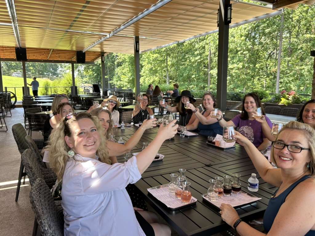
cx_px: 158
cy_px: 118
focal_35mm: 26
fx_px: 237
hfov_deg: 67.3
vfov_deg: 53.1
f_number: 1.5
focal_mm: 5.7
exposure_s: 1/212
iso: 40
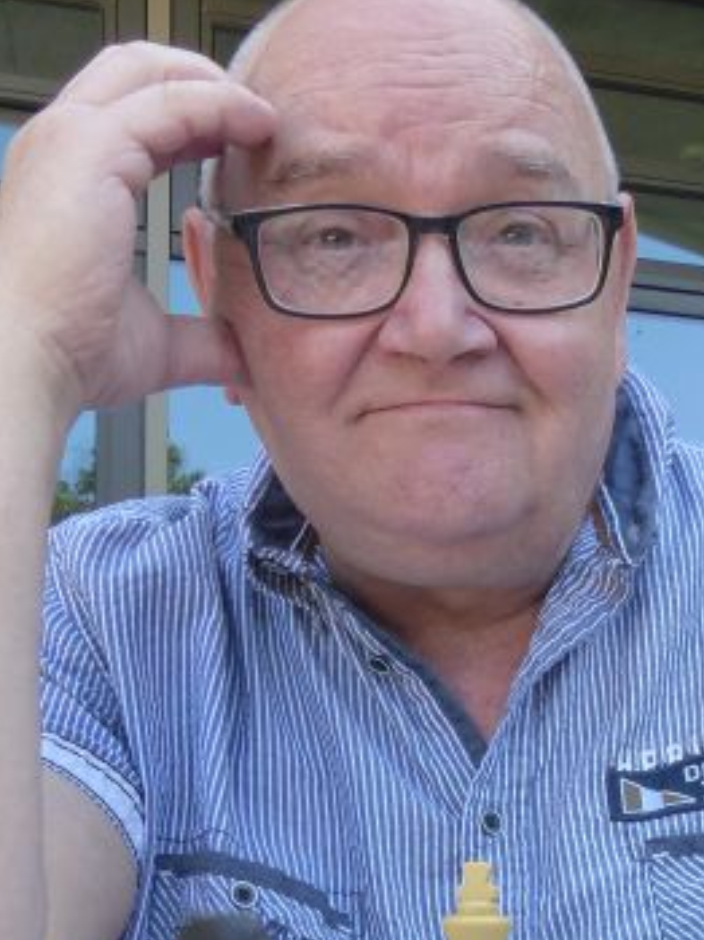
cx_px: 637
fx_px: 1656
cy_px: 960
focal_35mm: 61
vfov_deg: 29.4
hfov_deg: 23.4
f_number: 4
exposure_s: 1/100
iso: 160
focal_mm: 4.5
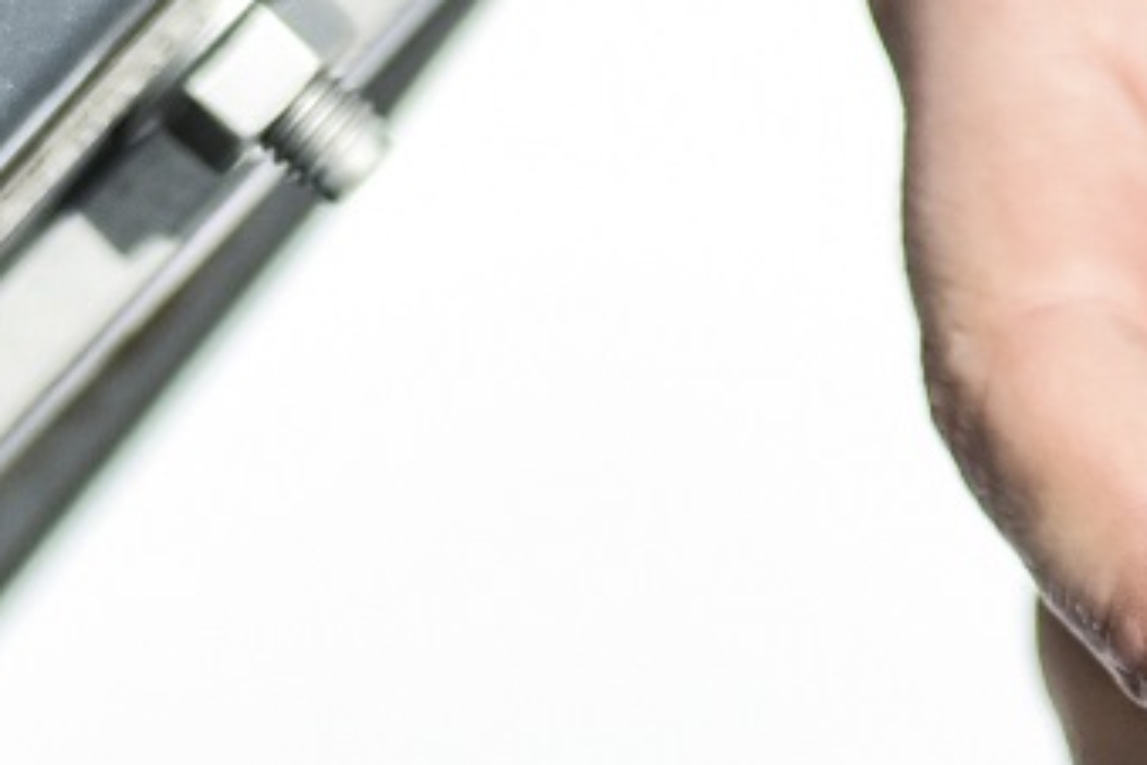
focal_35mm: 620
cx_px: 169
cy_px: 2121
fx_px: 19752
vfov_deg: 2.2
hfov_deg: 3.3
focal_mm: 105
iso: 400
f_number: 3.2
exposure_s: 1/2000
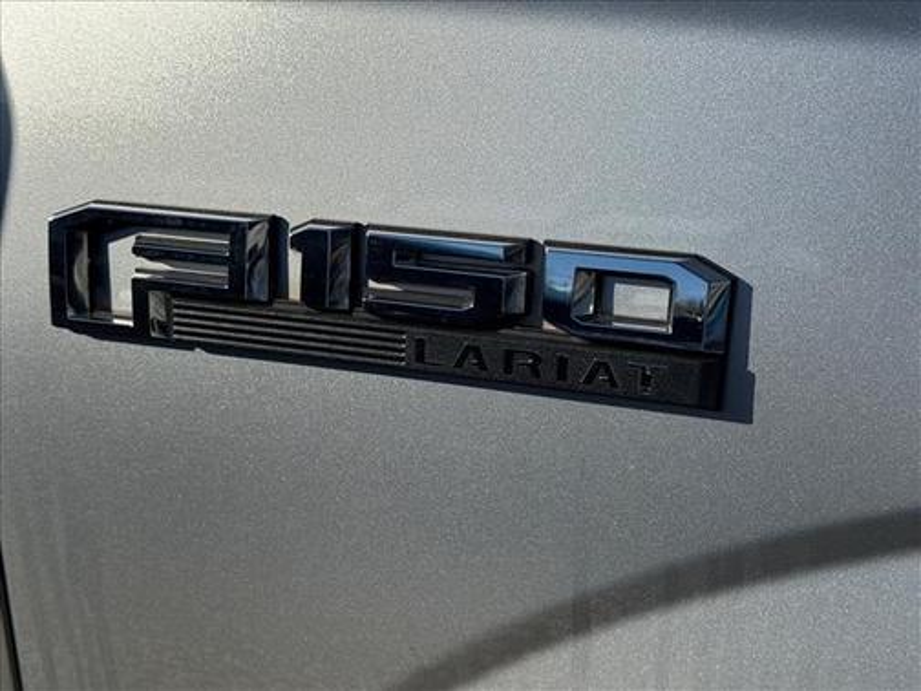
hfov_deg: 39.7
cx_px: 460
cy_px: 346
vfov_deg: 30.3
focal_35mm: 48
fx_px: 1277
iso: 64
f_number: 1.78
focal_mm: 6.76
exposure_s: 1/12500
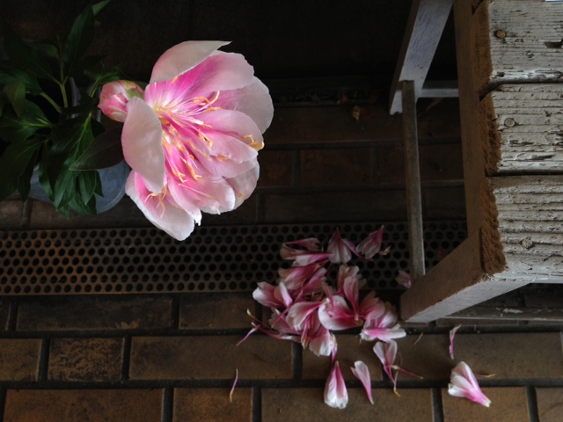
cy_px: 211
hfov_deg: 52.6
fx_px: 569
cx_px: 282
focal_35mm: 35
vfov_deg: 40.7
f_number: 2.4
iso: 50
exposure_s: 1/30
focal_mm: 4.28
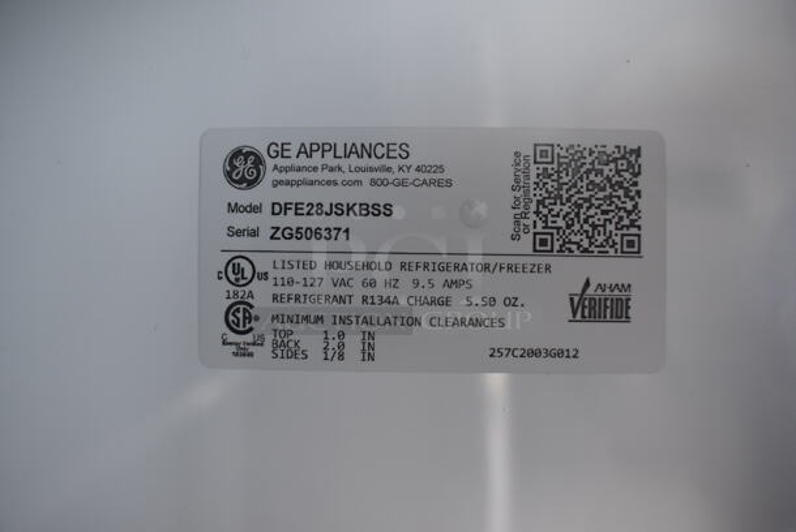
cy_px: 266
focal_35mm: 27
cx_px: 398
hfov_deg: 67.3
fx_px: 598
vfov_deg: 48.0
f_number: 5
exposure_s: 1/60
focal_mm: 18
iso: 800
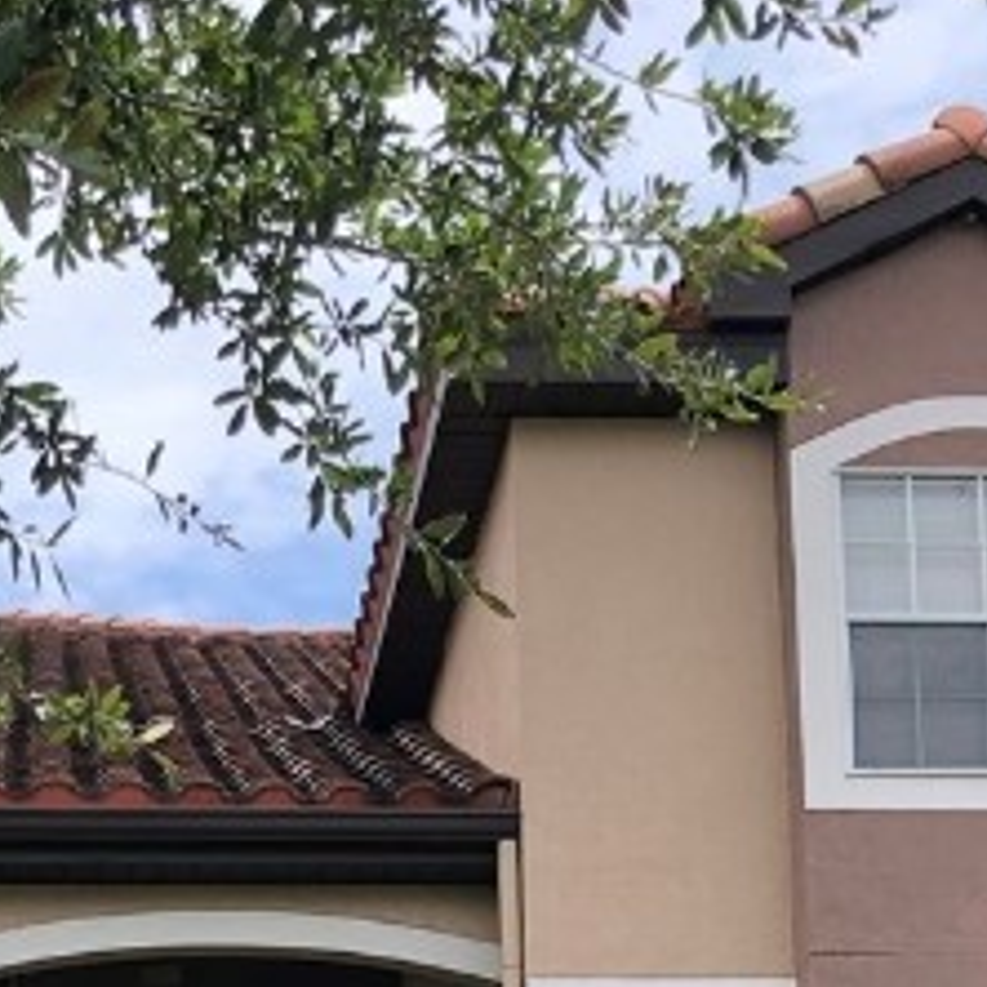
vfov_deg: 14.4
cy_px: 1396
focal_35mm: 114
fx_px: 3677
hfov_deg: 15.1
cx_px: 98
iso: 20
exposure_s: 1/648
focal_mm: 4
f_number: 1.8
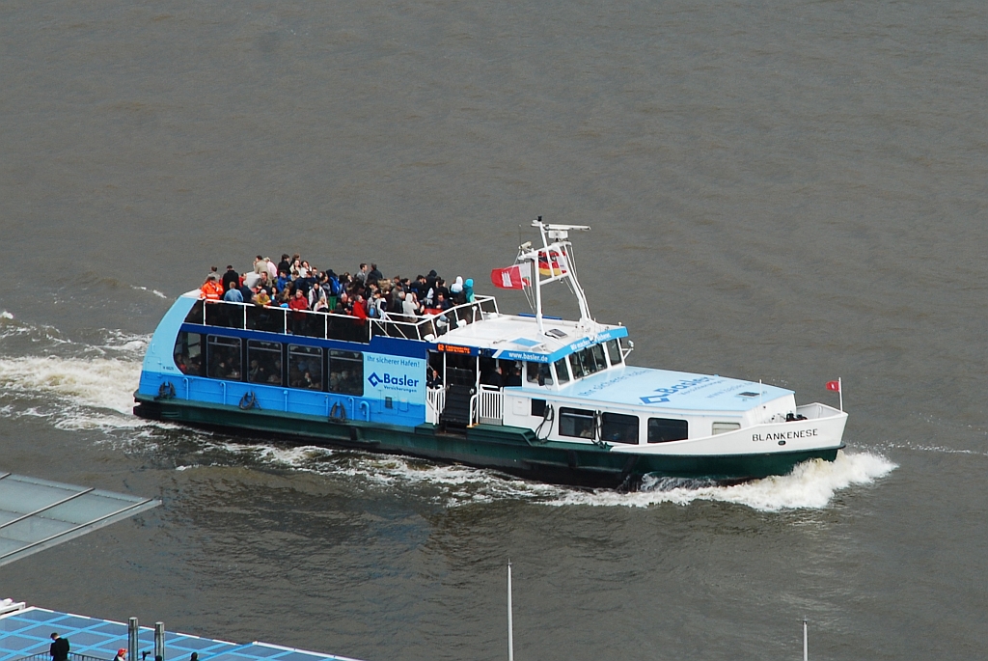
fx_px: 5563
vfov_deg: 6.8
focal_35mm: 202
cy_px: 330
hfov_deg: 10.1
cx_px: 494
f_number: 9
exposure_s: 1/125
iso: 200
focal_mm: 135
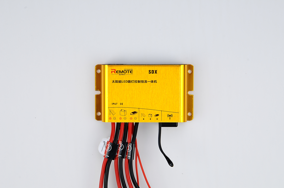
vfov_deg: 13.0
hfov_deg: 19.5
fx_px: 827
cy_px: 94
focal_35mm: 105
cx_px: 142
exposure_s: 1/100
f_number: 14
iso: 100
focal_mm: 70
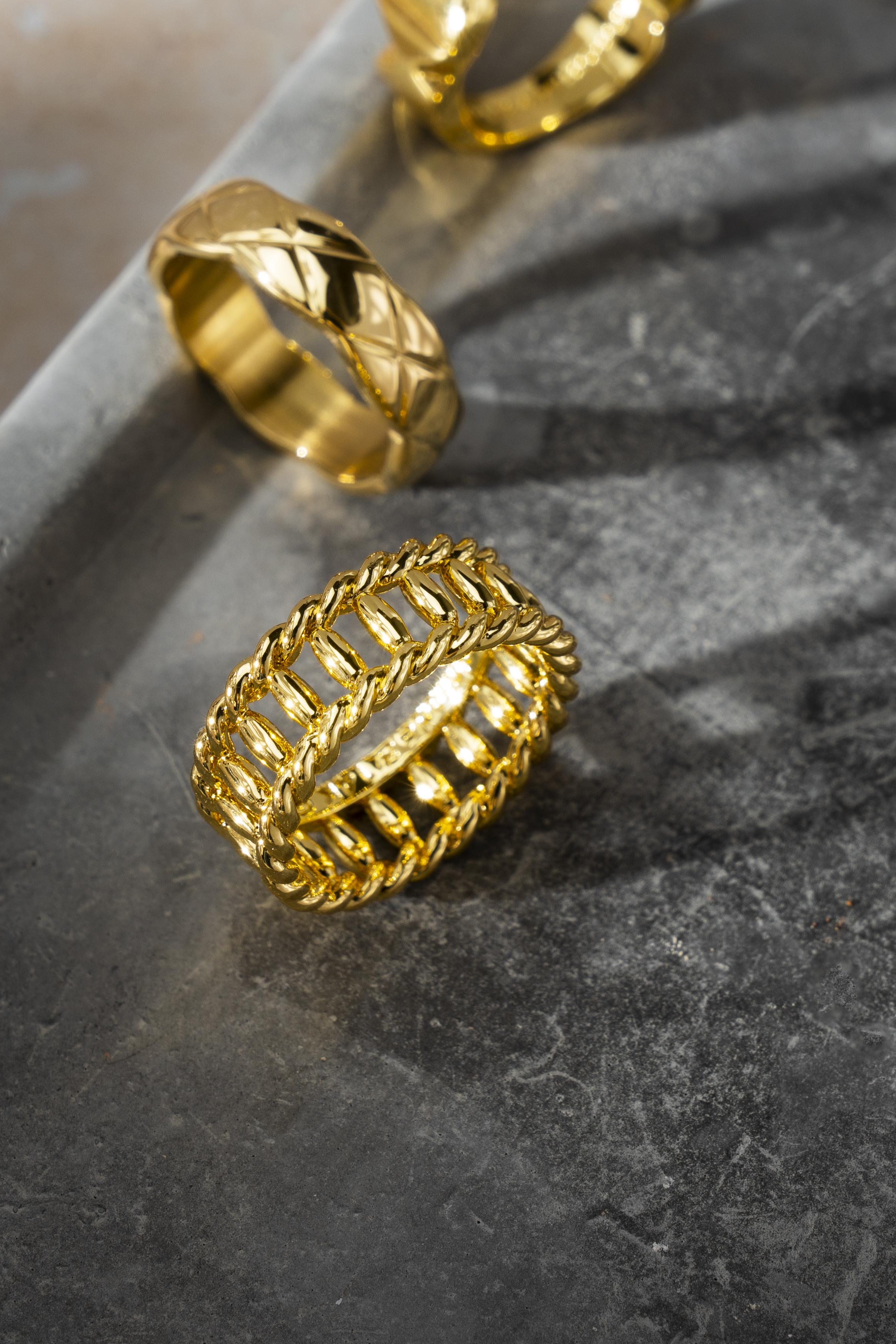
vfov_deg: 14.5
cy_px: 474
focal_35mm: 141
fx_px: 5264
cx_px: 444
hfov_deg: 9.7
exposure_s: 1/125
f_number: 11
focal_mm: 70
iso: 100
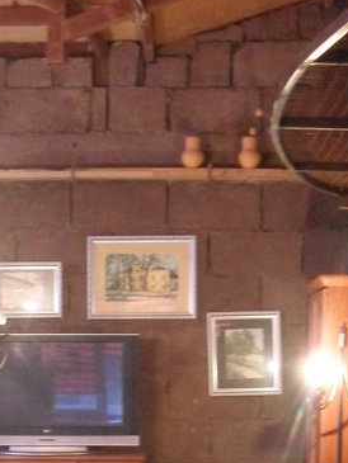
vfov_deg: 21.9
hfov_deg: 17.2
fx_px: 1152
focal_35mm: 86
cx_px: 130
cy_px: 473
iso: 400
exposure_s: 1/10
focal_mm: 6.3
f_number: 2.8
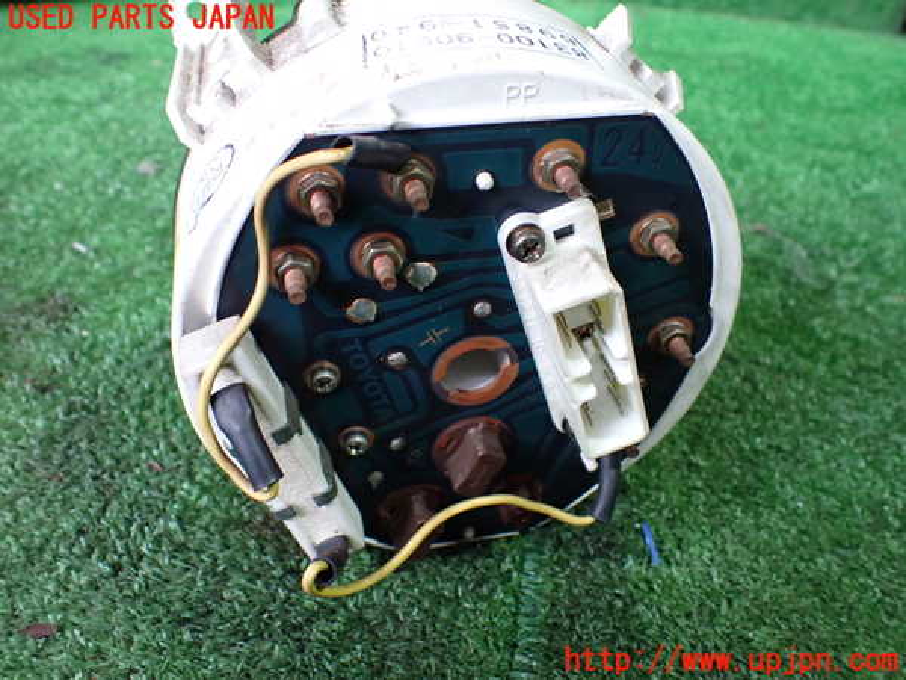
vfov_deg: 46.8
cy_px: 340
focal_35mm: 30
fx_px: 785
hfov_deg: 60.0
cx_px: 453
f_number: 2.3
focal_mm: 5.4
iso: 800
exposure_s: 1/40
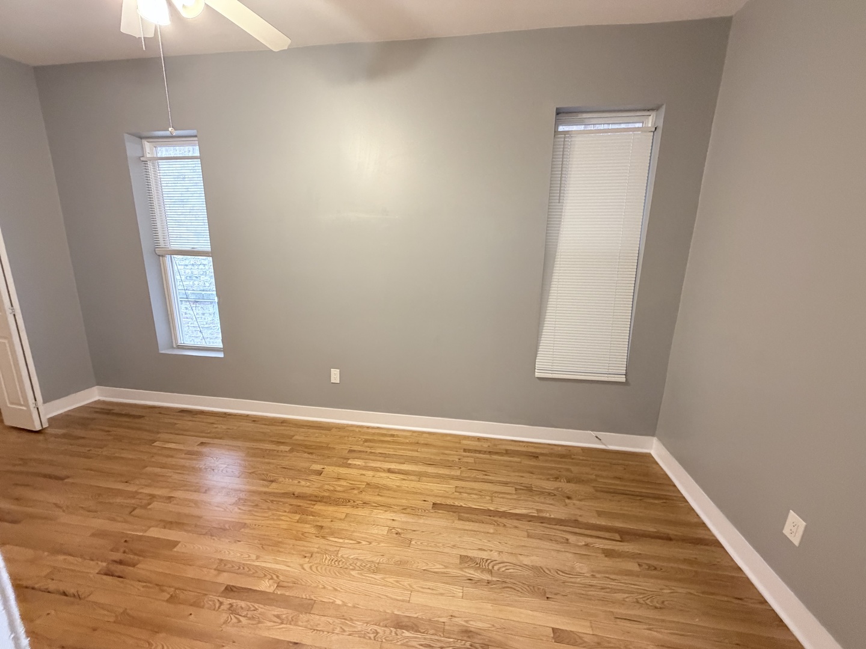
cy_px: 324
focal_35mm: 14
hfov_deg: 102.1
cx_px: 433
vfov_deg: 85.7
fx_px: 350
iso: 400
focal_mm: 2.22
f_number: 2.2
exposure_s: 1/60
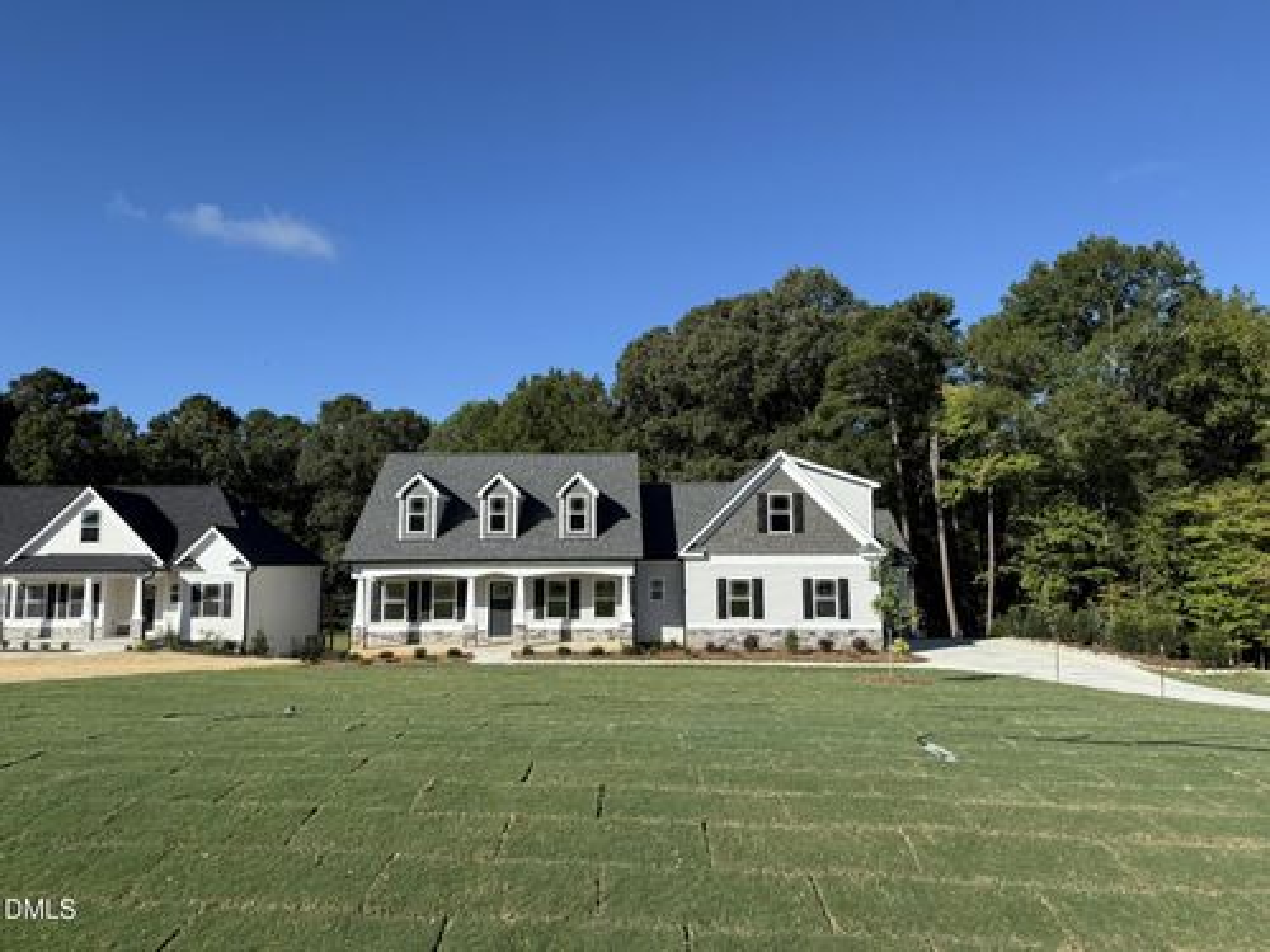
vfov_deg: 56.8
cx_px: 635
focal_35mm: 24
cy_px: 476
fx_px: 881
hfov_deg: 71.6
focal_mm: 6.76
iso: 80
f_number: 1.78
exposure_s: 1/4167
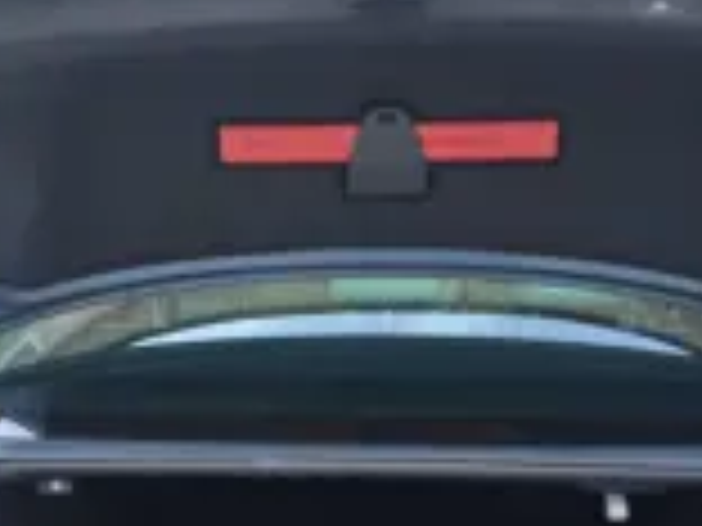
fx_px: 1075
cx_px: 342
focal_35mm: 53
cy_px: 382
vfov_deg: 27.2
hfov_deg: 36.2
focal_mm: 6.3
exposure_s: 1/100
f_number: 1.7
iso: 400
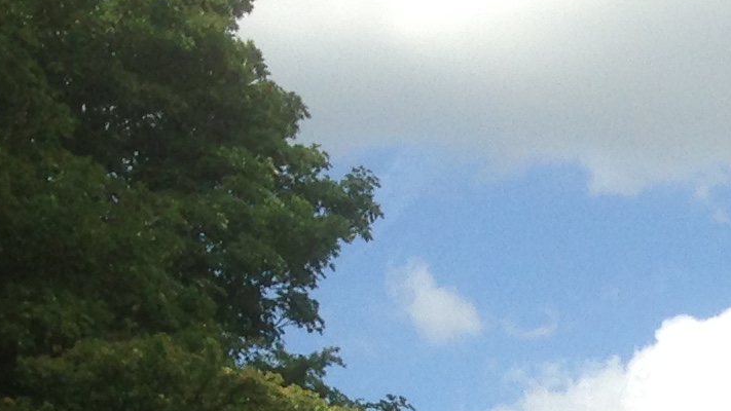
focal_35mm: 165
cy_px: 1085
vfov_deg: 6.8
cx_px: 1259
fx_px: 3198
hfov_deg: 12.1
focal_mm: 4.12
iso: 50
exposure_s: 1/1290
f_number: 2.4
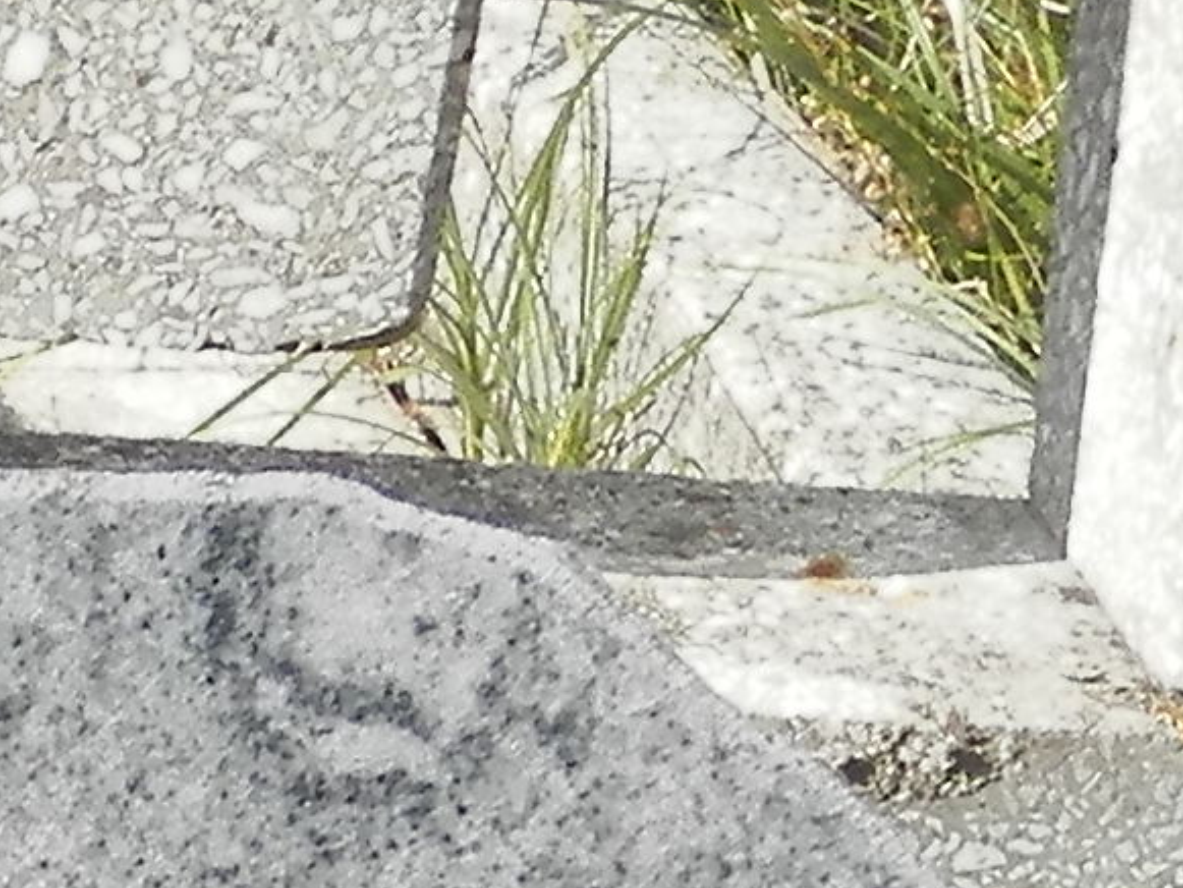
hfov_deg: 4.4
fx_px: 14903
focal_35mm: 436
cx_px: -1965
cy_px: 3395
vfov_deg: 3.3
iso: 80
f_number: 3.8
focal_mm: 9.9
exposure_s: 1/320
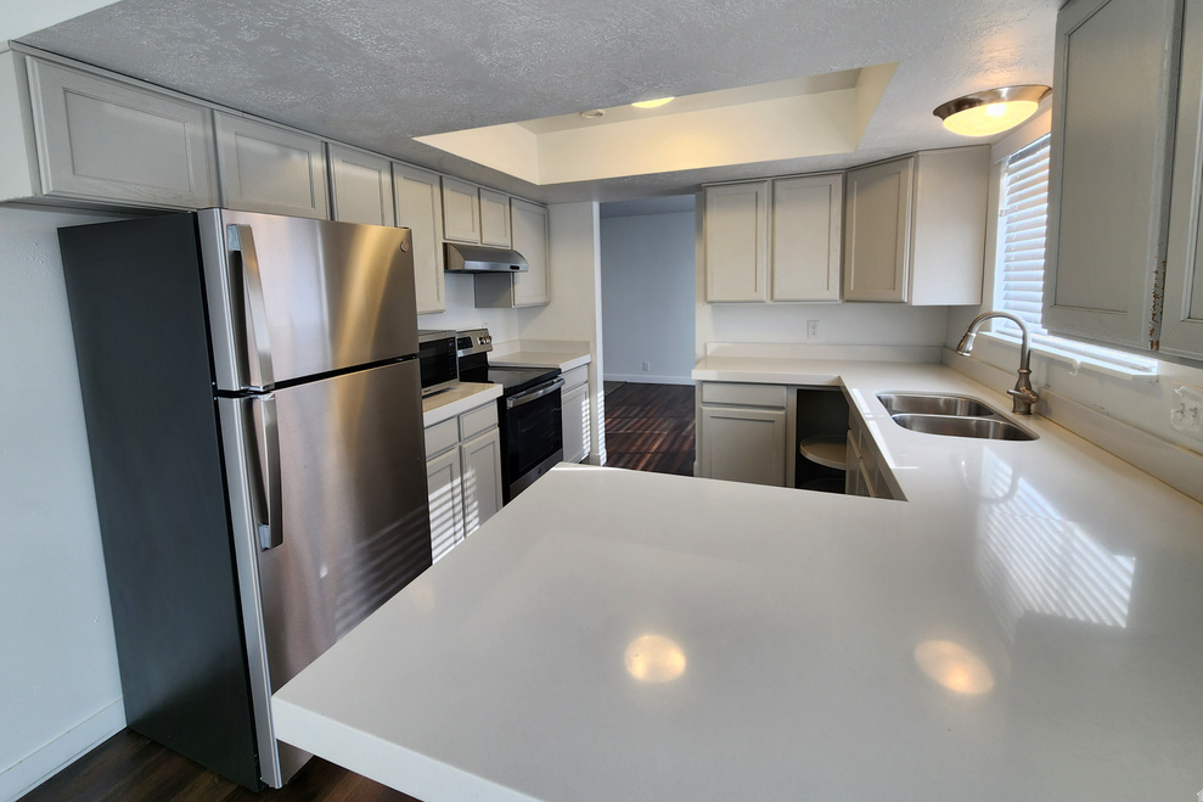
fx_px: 468
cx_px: 594
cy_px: 340
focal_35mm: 14
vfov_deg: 80.6
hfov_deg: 104.3
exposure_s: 1/120
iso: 80
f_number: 2.2
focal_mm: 2.2
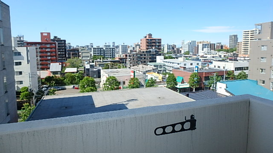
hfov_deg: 78.7
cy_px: 67
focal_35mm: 23
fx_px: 166
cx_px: 136
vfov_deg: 49.4
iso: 125
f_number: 3.5
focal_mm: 3.7
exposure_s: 1/800
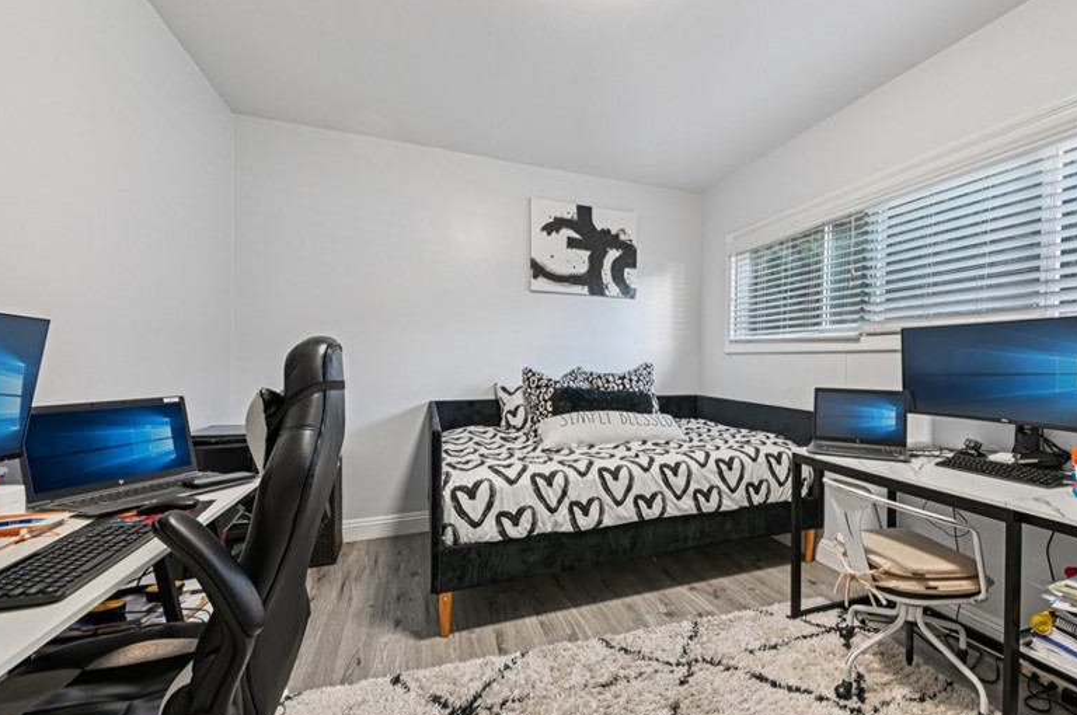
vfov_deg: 73.6
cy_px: 359
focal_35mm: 16
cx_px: 656
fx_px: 478
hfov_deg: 95.3
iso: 250
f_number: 8
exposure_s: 1/2
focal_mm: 12
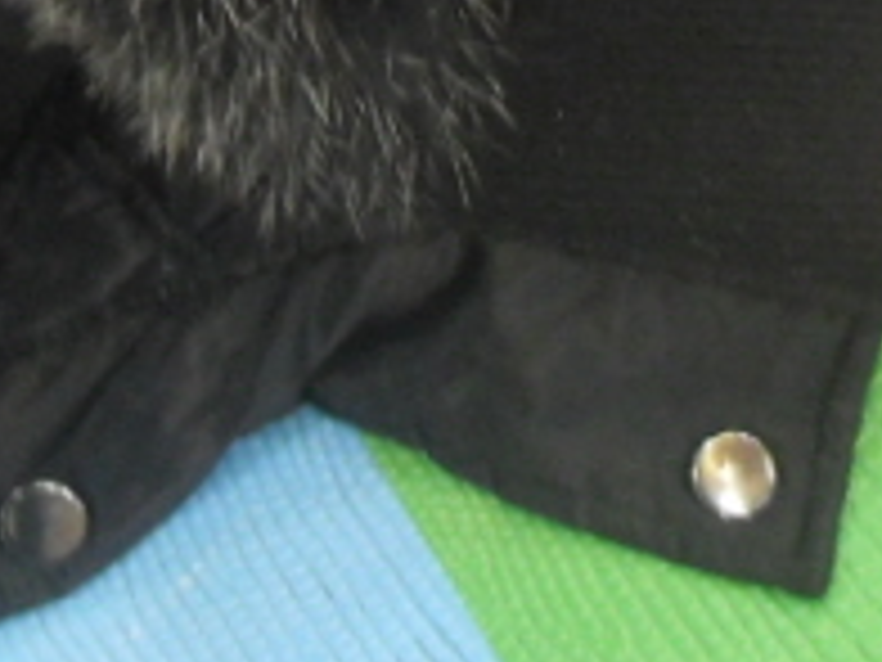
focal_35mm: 170
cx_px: 819
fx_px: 4332
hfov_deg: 11.5
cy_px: -723
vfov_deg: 8.3
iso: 200
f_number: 2.8
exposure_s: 1/10
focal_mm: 6.3
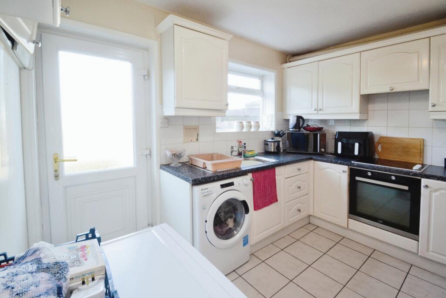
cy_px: 149
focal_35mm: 15
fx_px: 186
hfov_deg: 100.4
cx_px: 223
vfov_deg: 77.3
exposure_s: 1/40
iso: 1000
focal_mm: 10
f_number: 9
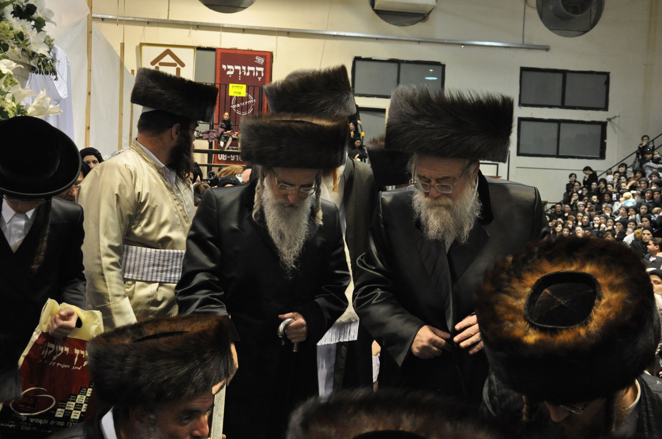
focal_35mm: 39
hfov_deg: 49.6
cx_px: 331
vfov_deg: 34.1
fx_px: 716
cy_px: 220
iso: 1600
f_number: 6.3
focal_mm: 26
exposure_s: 1/80
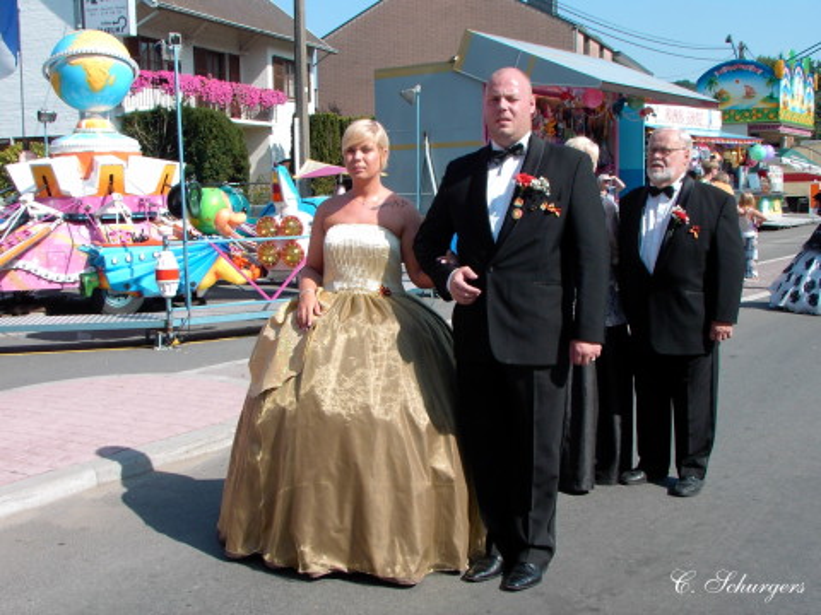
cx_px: 410
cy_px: 308
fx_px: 1091
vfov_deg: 31.5
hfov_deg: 41.2
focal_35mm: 46
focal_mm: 7.1
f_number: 5
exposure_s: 1/260
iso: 70
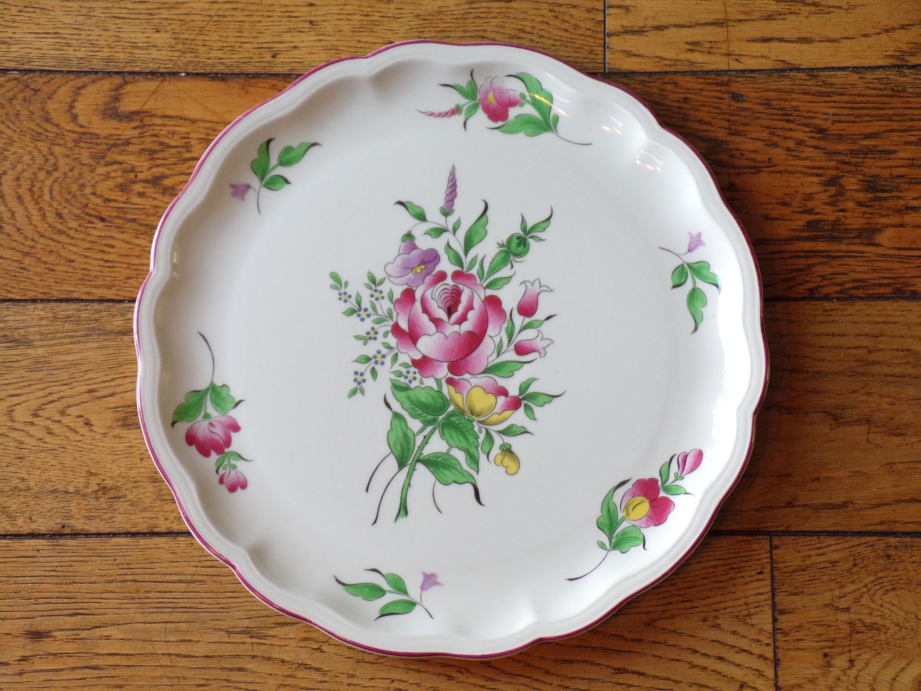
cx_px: 460
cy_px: 346
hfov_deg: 22.8
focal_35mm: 86
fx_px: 2288
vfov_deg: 17.2
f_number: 4
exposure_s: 1/50
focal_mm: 15.4
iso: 270
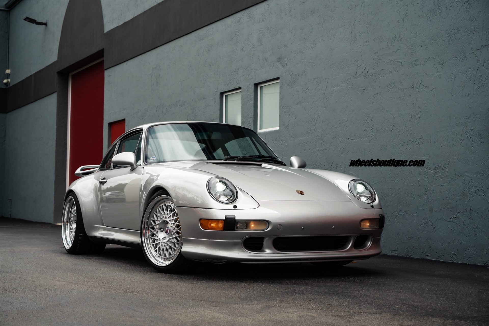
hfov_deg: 34.5
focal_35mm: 58
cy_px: 163
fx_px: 788
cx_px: 244
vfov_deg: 23.4
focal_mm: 58
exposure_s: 1/500
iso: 200
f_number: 6.3
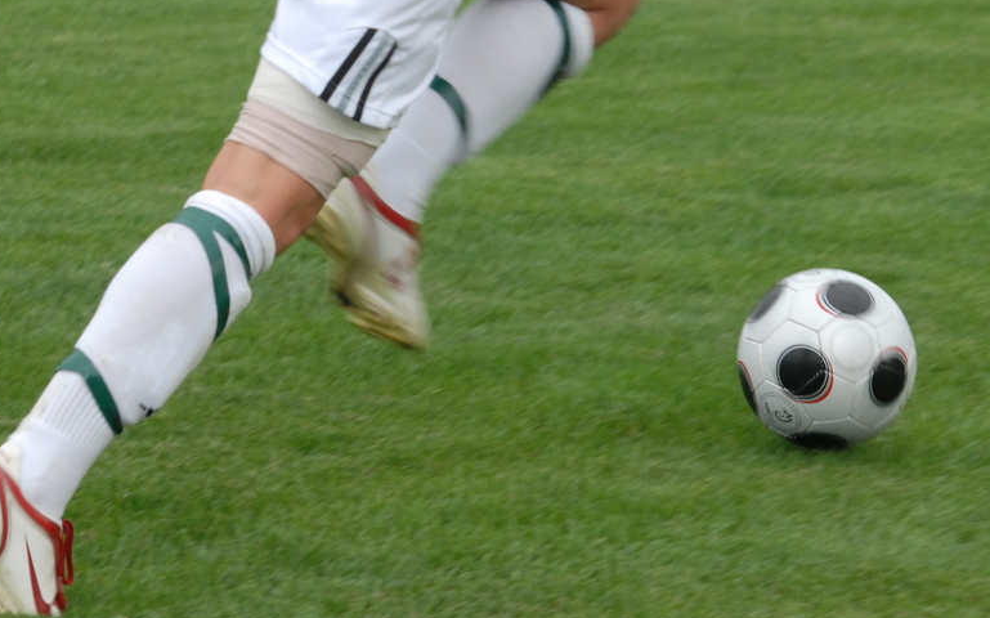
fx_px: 6446
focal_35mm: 239
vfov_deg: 5.5
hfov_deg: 8.8
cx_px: 547
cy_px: 223
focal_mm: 100
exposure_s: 1/320
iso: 800
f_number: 7.1
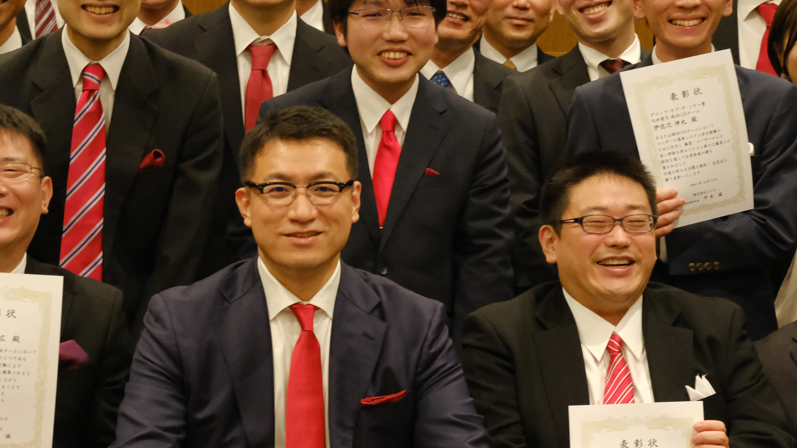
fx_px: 2705
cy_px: 228
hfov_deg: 16.8
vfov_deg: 9.5
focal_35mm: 128
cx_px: 397
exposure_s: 1/250
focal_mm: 50
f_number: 4.5
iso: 6400
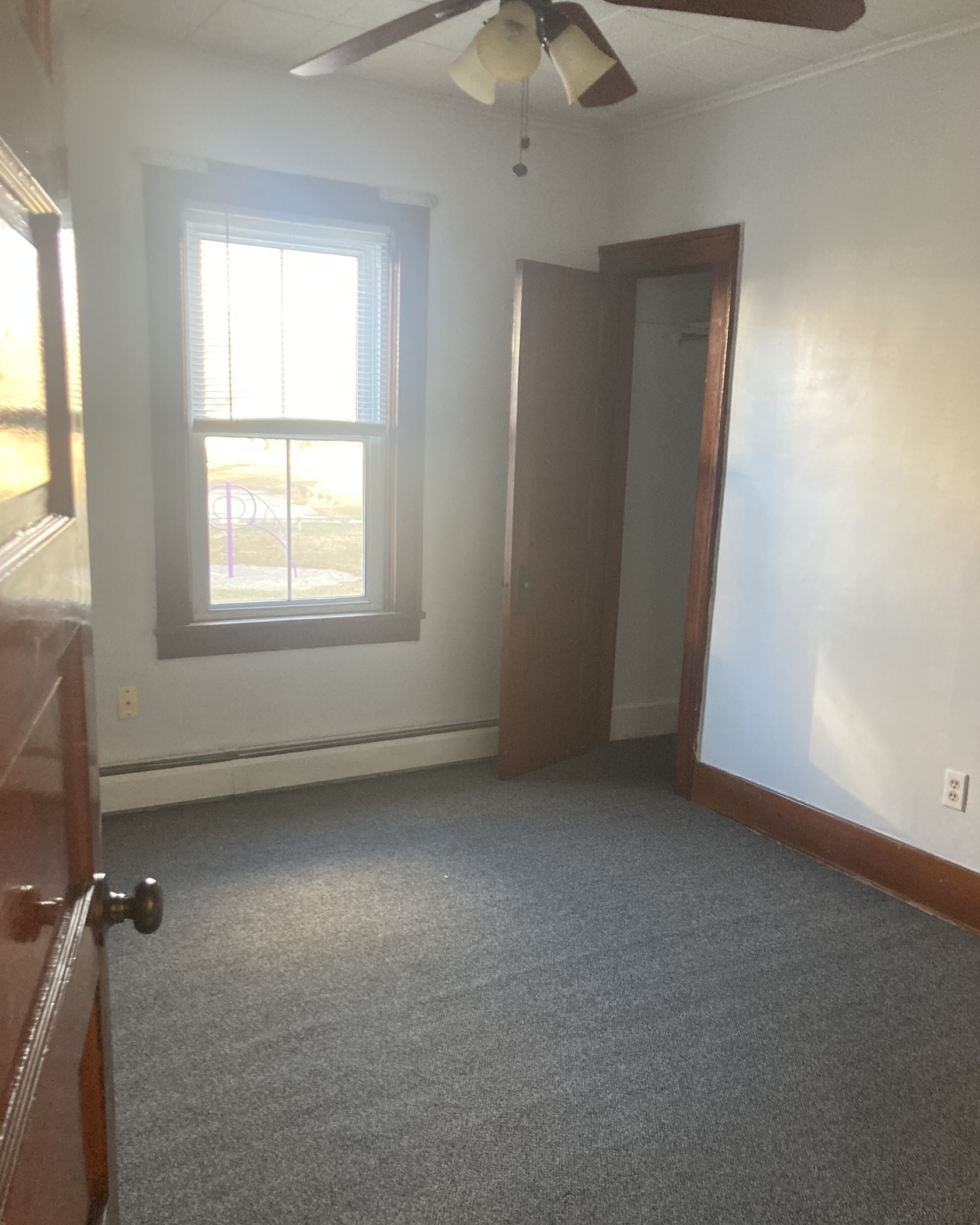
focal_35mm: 30
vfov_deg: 58.7
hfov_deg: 48.5
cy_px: 661
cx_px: 499
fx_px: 1088
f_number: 1.8
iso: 320
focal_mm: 3.99
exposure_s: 1/60
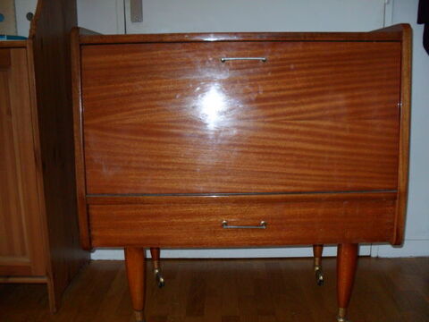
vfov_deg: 40.7
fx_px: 434
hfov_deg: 52.6
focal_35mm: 35
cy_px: 161
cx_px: 214
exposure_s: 1/45
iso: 200
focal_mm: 6.3
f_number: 3
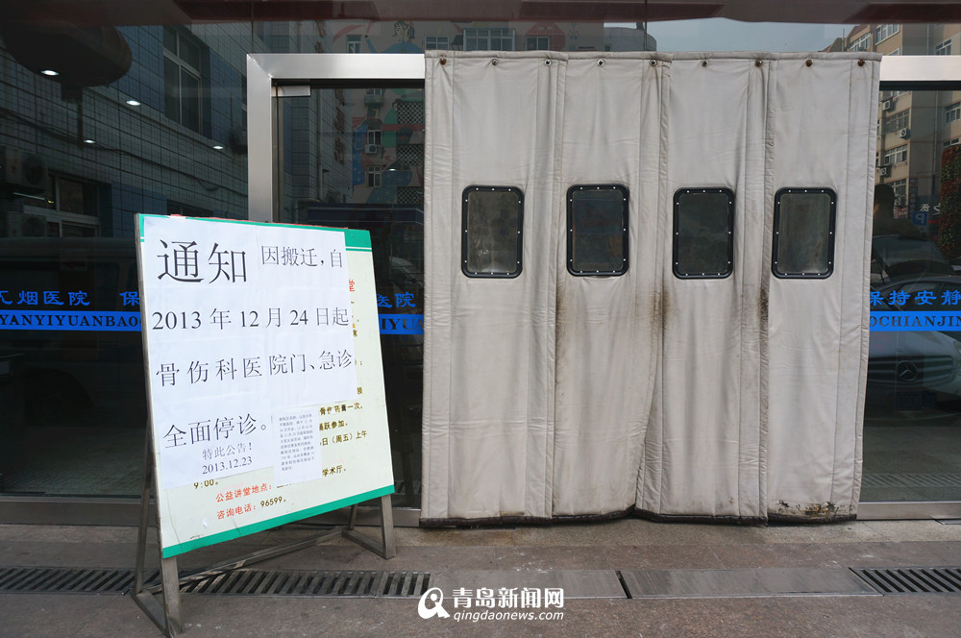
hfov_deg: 73.8
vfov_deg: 53.0
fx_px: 640
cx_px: 480
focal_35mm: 24
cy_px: 319
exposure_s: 1/100
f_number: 7.1
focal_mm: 16
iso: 100
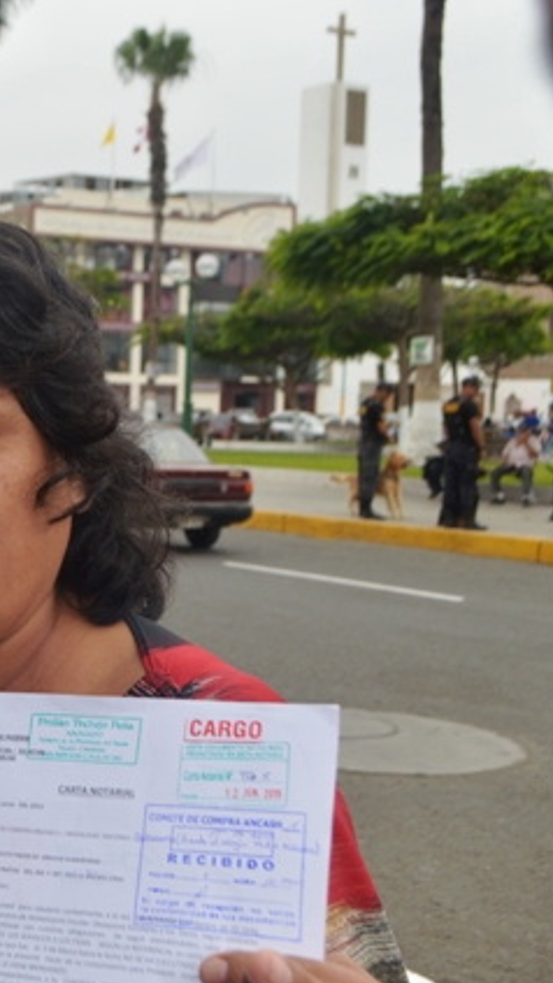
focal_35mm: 57
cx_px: -139
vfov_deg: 36.6
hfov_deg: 19.6
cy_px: 490
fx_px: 1486
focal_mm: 24
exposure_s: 1/200
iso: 100
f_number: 7.1
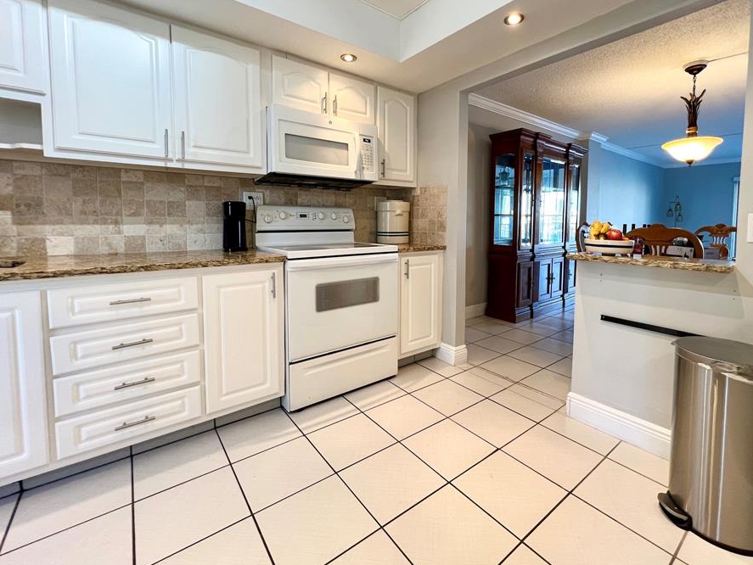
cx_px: 408
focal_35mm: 15
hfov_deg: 97.9
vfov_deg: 81.3
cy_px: 243
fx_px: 326
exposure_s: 1/60
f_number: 1.8
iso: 160
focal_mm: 1.57
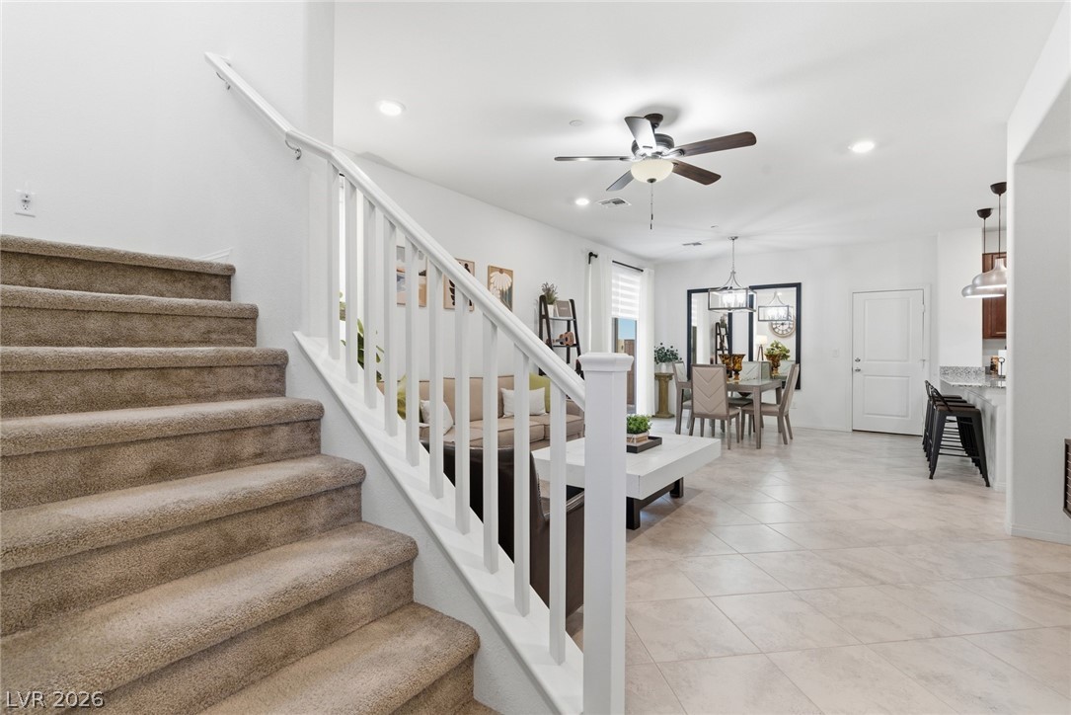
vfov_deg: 73.8
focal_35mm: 16
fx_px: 476
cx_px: 536
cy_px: 358
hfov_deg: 96.7
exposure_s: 1/60
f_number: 9
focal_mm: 16
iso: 500
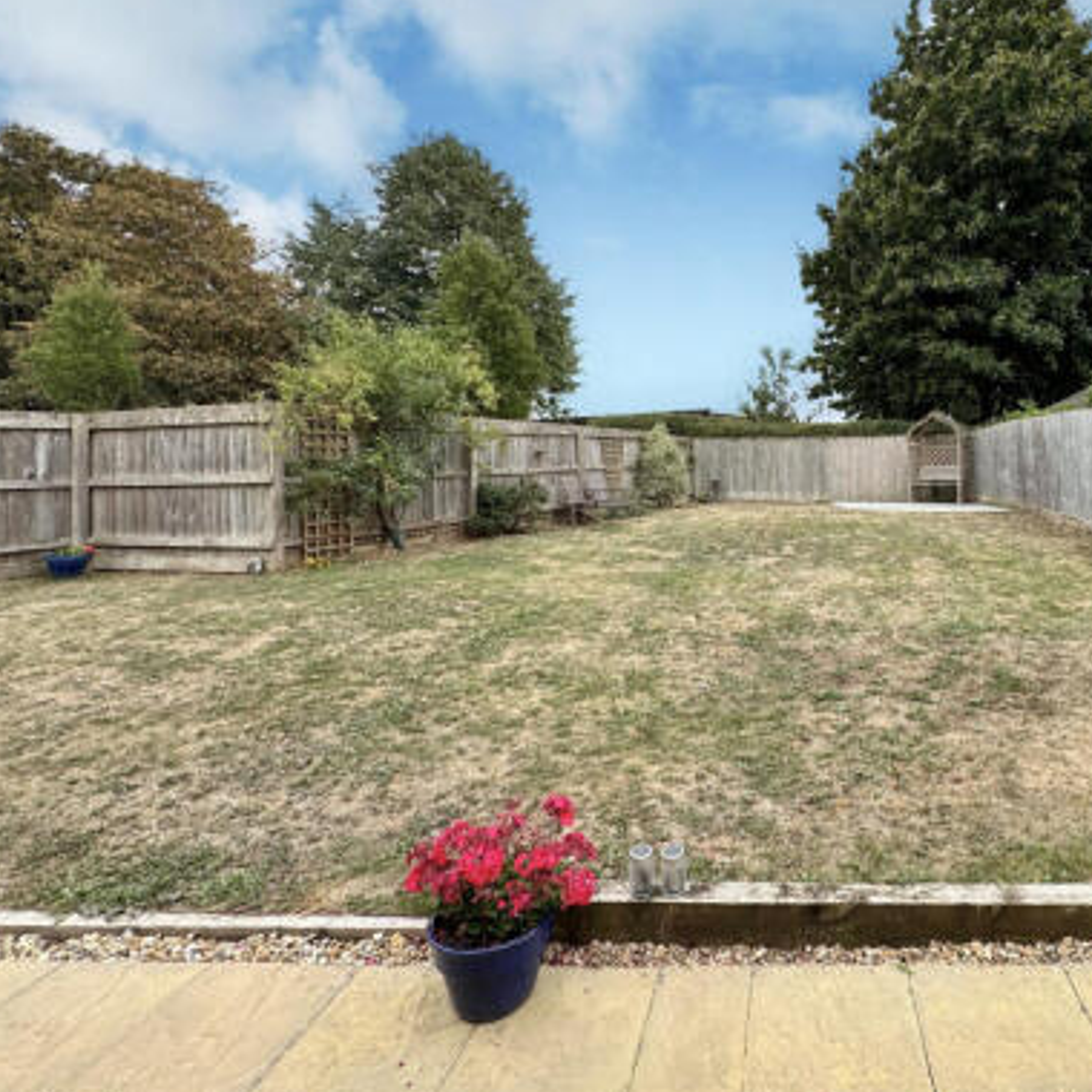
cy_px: 476
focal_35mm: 19
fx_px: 678
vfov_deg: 77.3
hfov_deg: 73.8
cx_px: 777
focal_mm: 2.22
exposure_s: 1/675
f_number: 2.2
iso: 40
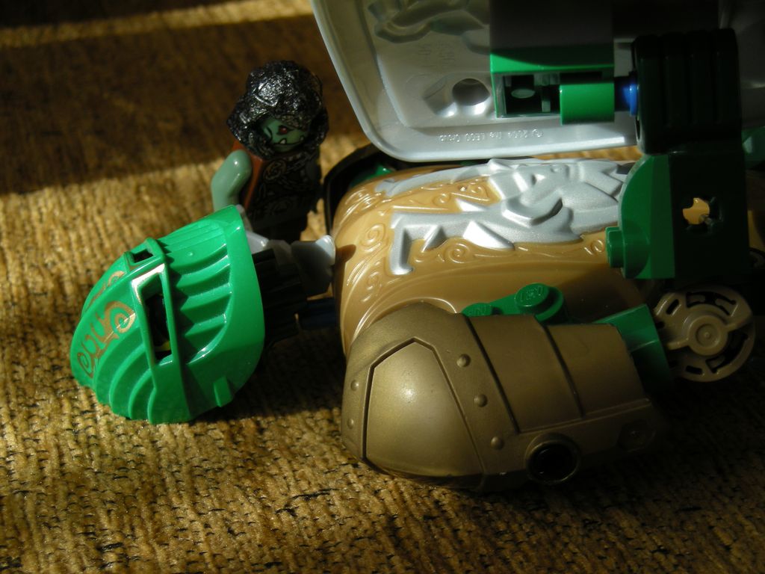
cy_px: 287
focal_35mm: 76
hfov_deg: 25.7
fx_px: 1680
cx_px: 382
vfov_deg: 19.4
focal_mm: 12.3
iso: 50
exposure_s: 1/127
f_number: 3.9
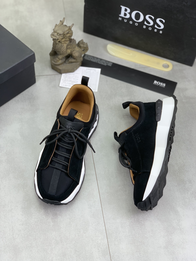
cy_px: 130
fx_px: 393
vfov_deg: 36.8
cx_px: 98
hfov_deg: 28.0
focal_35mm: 52
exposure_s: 1/100
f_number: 2.4
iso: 25
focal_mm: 6
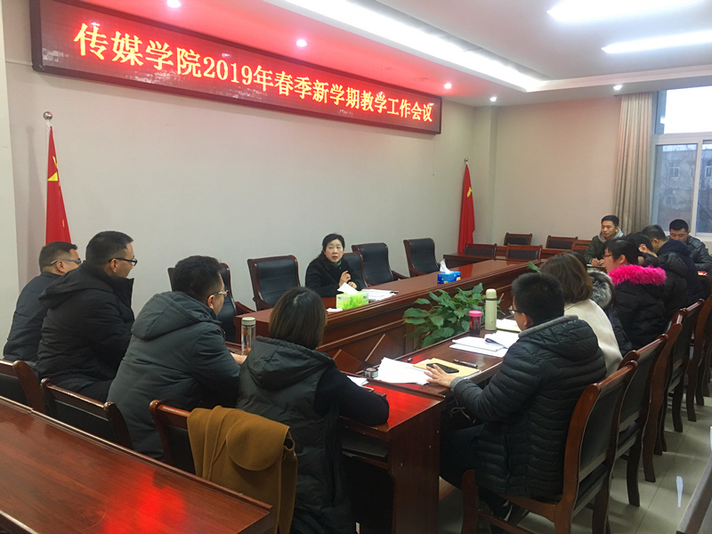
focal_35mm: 29
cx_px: 356
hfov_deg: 61.7
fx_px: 596
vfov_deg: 48.2
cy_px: 267
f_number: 2.2
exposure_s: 1/33
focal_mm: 4.15
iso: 160
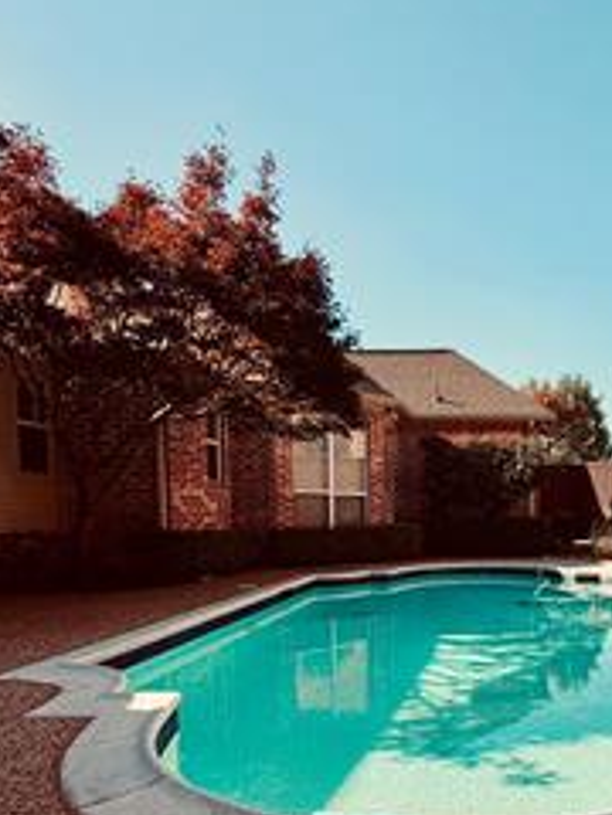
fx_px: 660
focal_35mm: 28
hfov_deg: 47.0
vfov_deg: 61.6
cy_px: 557
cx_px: 493
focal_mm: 2.22
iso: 32
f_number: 2.2
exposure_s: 1/770
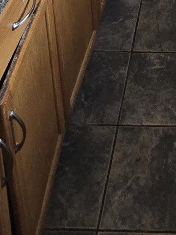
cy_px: -210
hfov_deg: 23.3
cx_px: 195
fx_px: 400
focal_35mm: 59
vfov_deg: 20.3
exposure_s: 1/60
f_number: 2.2
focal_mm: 2.2
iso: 250
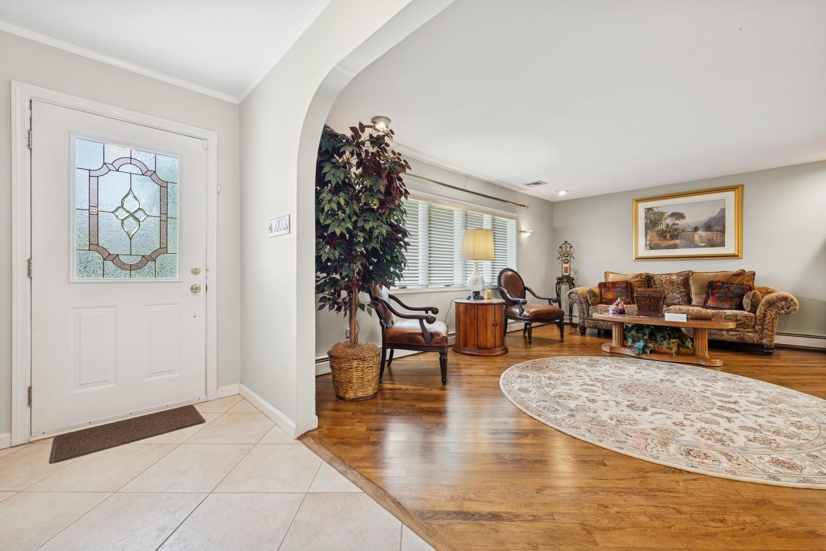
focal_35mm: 15
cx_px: 413
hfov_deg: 100.4
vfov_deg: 77.3
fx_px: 344
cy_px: 276
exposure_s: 1/1.67
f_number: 11
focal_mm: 15
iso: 100
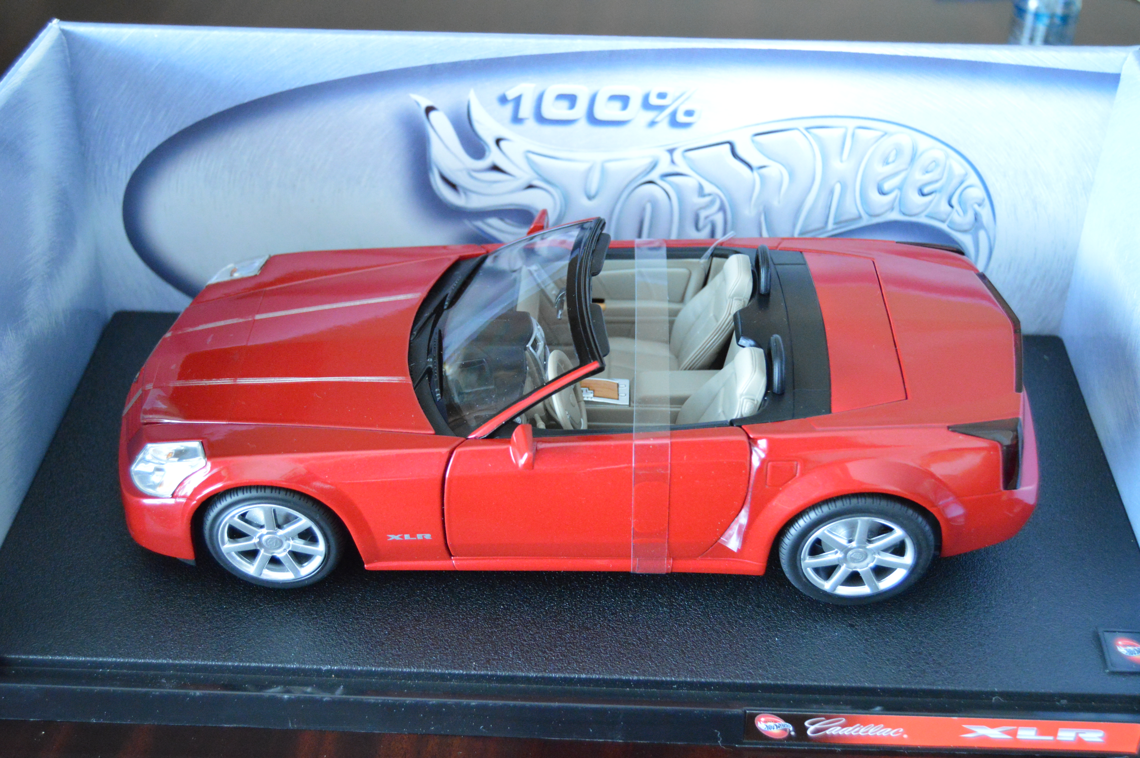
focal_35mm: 46
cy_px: 379
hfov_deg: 42.4
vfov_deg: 28.9
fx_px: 1471
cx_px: 570
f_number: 4.2
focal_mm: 31
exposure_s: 1/125
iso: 3200
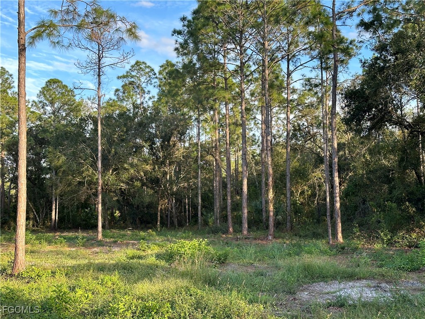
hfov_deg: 39.7
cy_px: 160
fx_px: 589
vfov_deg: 30.3
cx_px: 212
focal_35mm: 48
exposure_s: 1/594
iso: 64
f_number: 1.78
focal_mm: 6.86
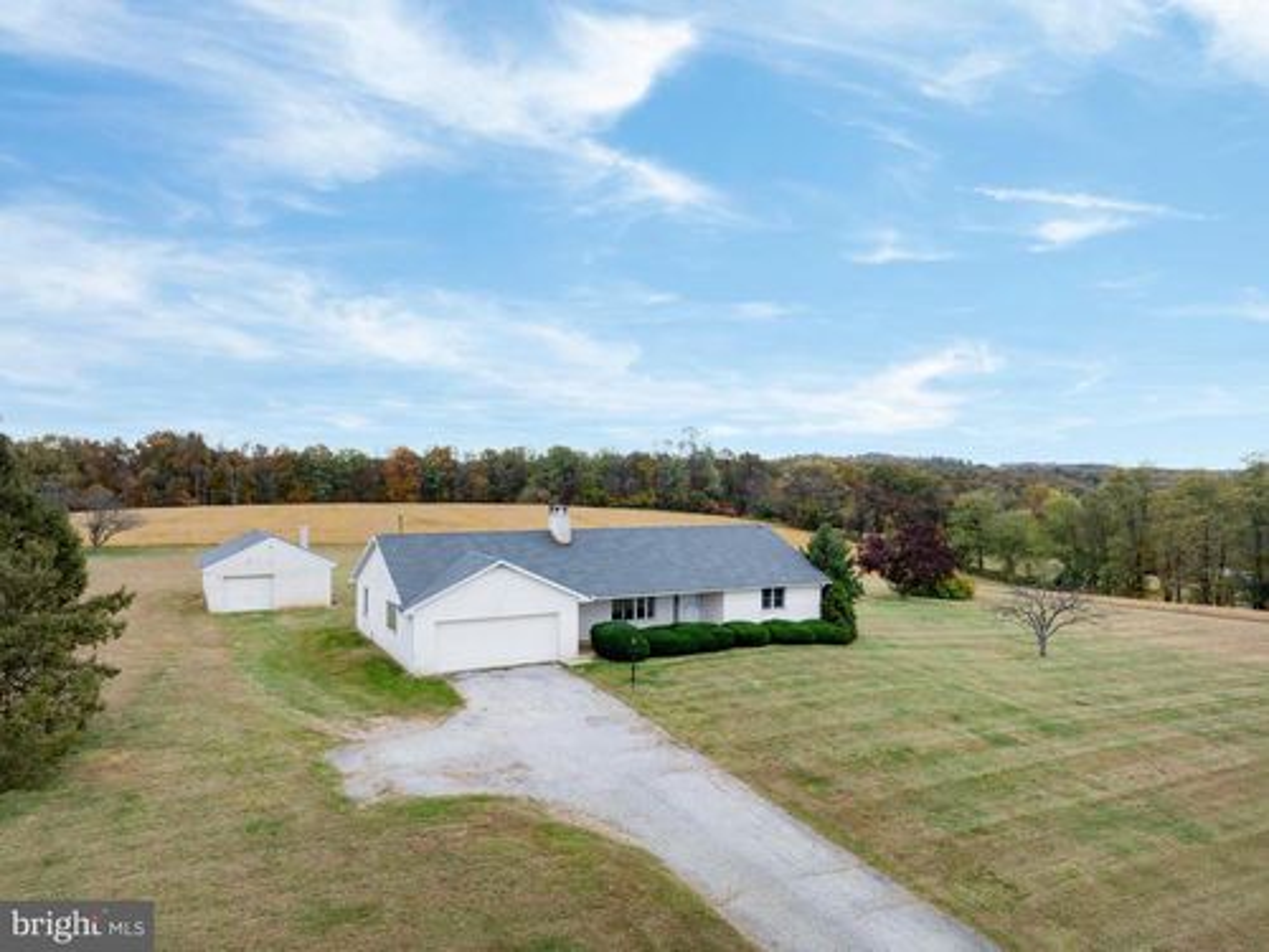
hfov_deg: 71.6
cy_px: 476
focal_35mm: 24
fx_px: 880
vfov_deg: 56.8
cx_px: 634
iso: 100
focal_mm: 12.29
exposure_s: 1/100
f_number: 7.1
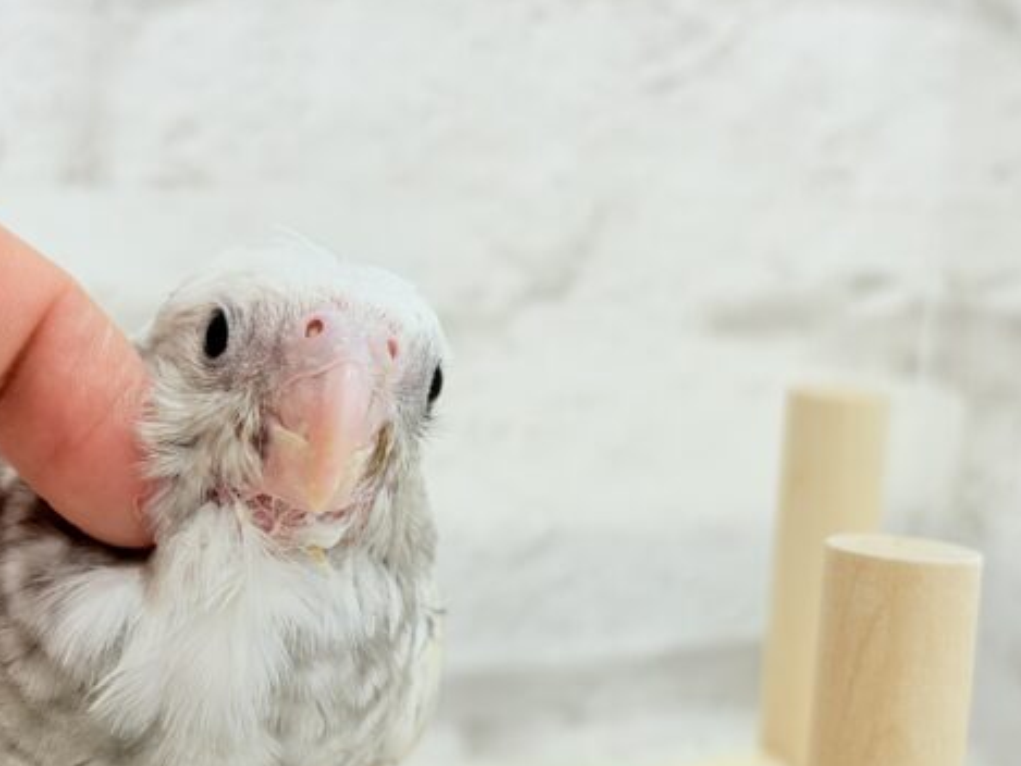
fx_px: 2095
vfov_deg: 20.7
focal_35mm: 71
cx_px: 403
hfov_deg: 27.3
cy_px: 442
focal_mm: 5.96
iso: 64
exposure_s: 1/100
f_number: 1.6
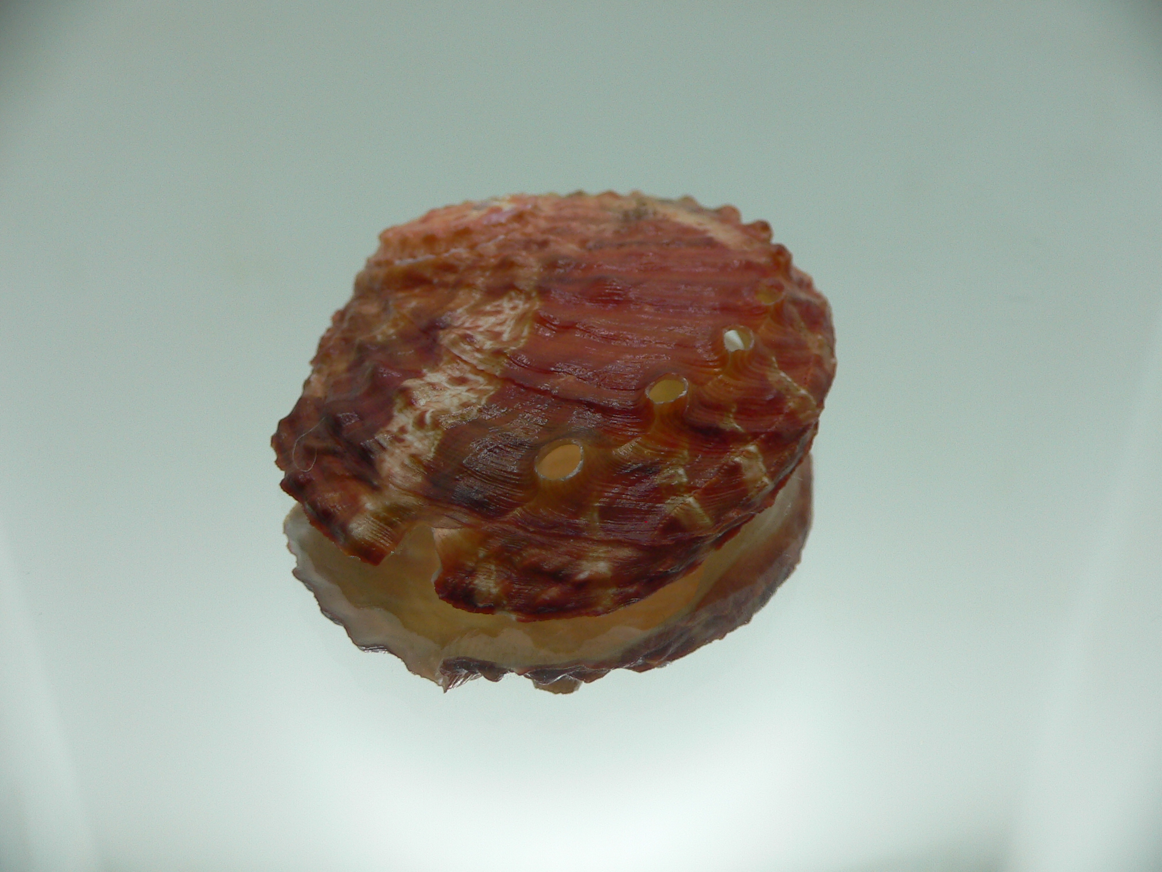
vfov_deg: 40.7
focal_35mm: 35
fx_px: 1175
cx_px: 581
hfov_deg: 52.6
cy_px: 436
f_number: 2.8
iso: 80
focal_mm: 4.6
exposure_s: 1/80
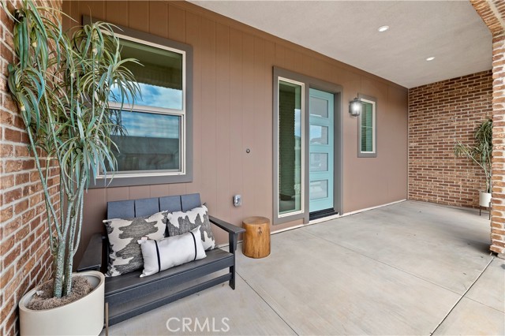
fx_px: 196
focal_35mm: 14
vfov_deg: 81.1
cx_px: 252
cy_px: 168
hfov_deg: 104.3
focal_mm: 14
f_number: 13
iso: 500
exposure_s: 1/80
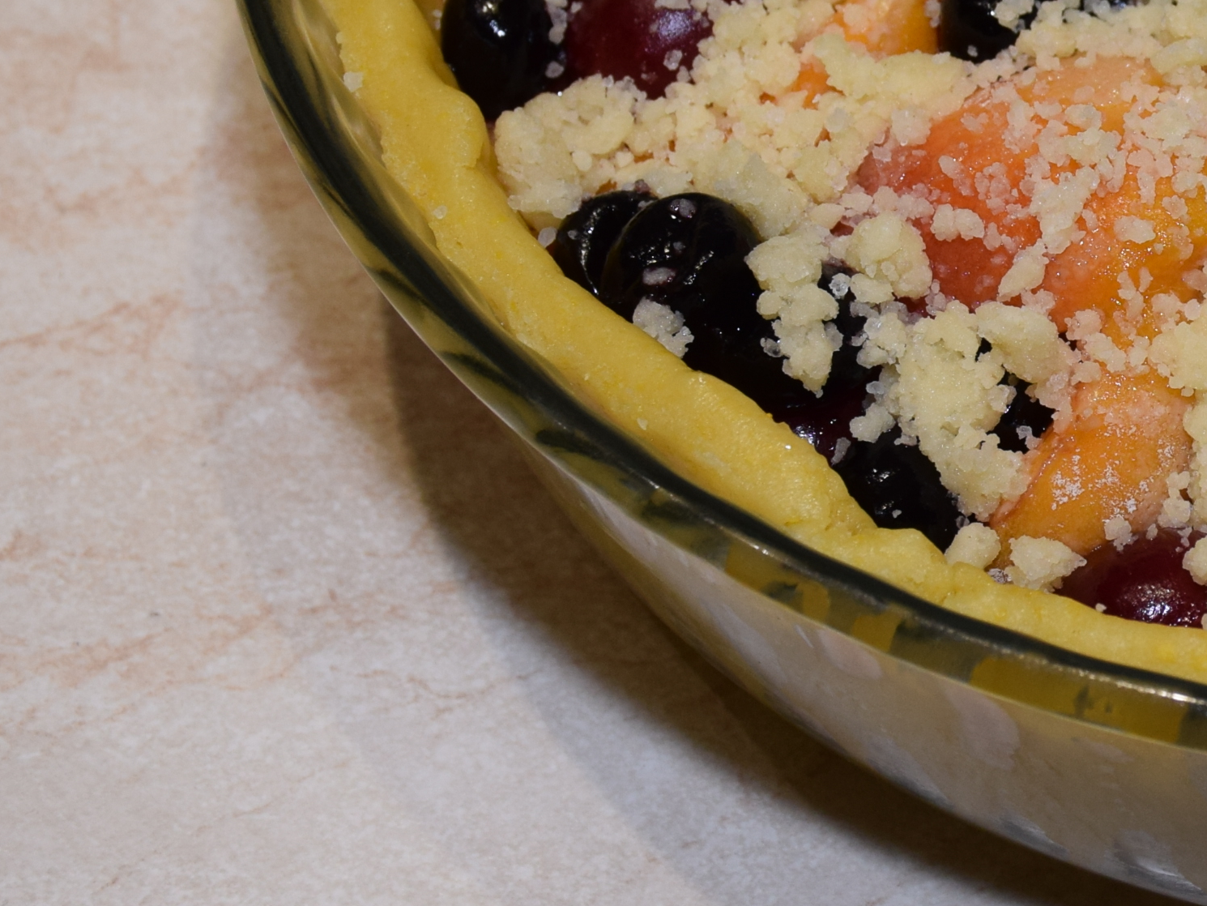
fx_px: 5161
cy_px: 23
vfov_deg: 10.0
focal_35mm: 148
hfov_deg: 12.9
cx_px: 1535
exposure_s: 1/125
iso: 400
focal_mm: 34
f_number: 5.6
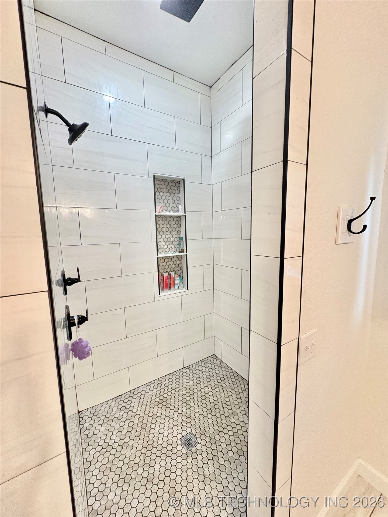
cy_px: 258
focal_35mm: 14
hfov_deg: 85.7
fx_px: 209
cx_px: 194
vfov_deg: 102.1
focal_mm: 2.22
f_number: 2.2
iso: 125
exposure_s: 1/60
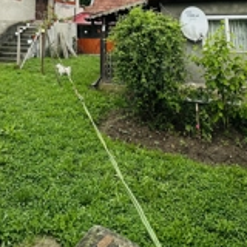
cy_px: -26
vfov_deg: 41.5
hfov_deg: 52.5
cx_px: 119
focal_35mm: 31
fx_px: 250
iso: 40
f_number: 2.2
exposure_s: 1/875
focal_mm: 2.22
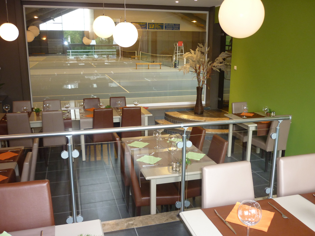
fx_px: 300
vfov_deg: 42.9
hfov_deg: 55.4
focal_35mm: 33
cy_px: 118
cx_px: 158
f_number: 2.8
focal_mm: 5.5
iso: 200
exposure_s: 1/30
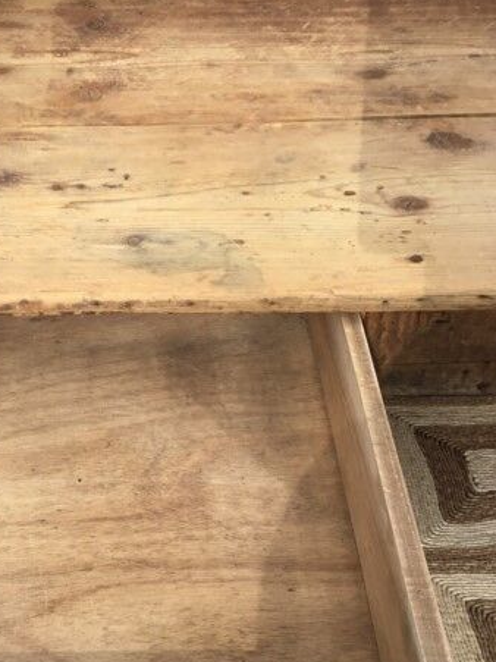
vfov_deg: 34.9
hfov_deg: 26.2
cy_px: 390
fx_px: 1051
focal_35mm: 55
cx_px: 114
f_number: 2.4
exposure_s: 1/473
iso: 25
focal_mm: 3.3
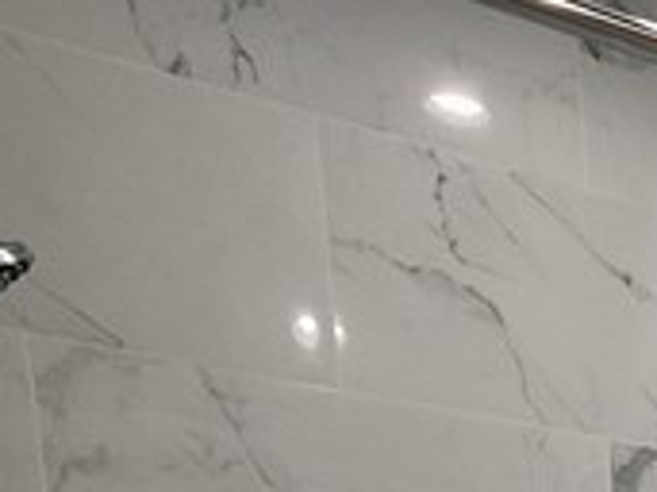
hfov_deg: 17.6
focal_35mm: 78
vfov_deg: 13.4
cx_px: 1322
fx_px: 1479
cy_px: 1203
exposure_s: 1/60
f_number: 2.2
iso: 50
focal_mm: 2.2
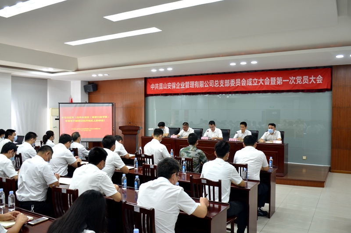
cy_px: 116
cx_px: 176
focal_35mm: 30
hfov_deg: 62.0
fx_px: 292
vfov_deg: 43.4
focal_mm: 20
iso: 320
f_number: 4.5
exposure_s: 1/40
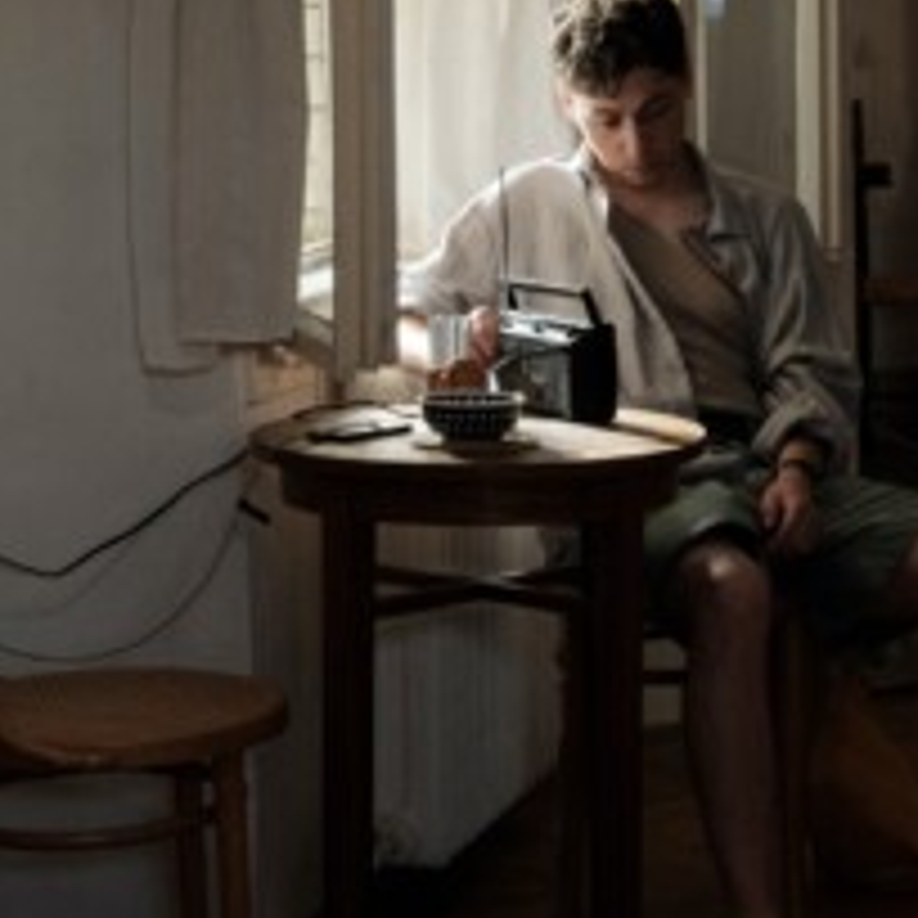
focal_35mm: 124
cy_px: 274
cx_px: 520
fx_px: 3720
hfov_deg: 14.1
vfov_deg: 14.0
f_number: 8
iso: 2500
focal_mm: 50
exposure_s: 1/125
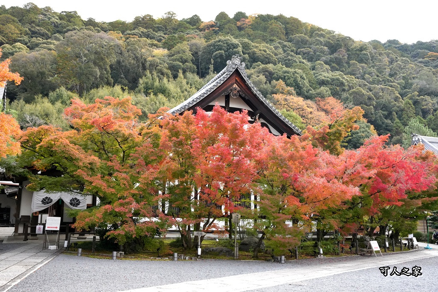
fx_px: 479
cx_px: 219
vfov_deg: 33.9
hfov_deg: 49.1
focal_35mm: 39
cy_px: 146
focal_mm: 39.4
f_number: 8
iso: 3200
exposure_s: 1/800
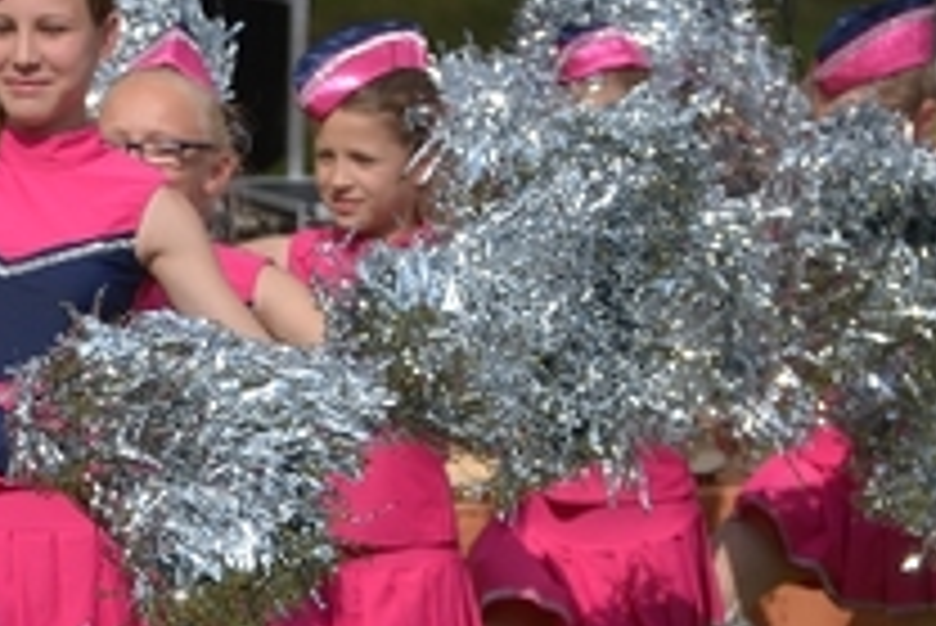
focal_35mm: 460
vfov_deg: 3.0
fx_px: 11968
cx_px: 126
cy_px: 603
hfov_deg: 4.5
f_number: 5.6
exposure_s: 1/2500
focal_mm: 135
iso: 100
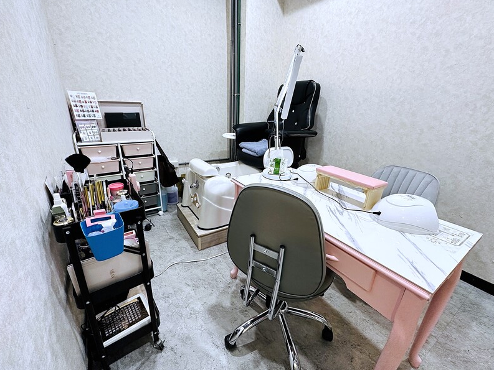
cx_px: 246
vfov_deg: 81.8
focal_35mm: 15
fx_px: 214
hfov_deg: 98.2
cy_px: 181
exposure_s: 1/120
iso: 250
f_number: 2.2
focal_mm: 2.22
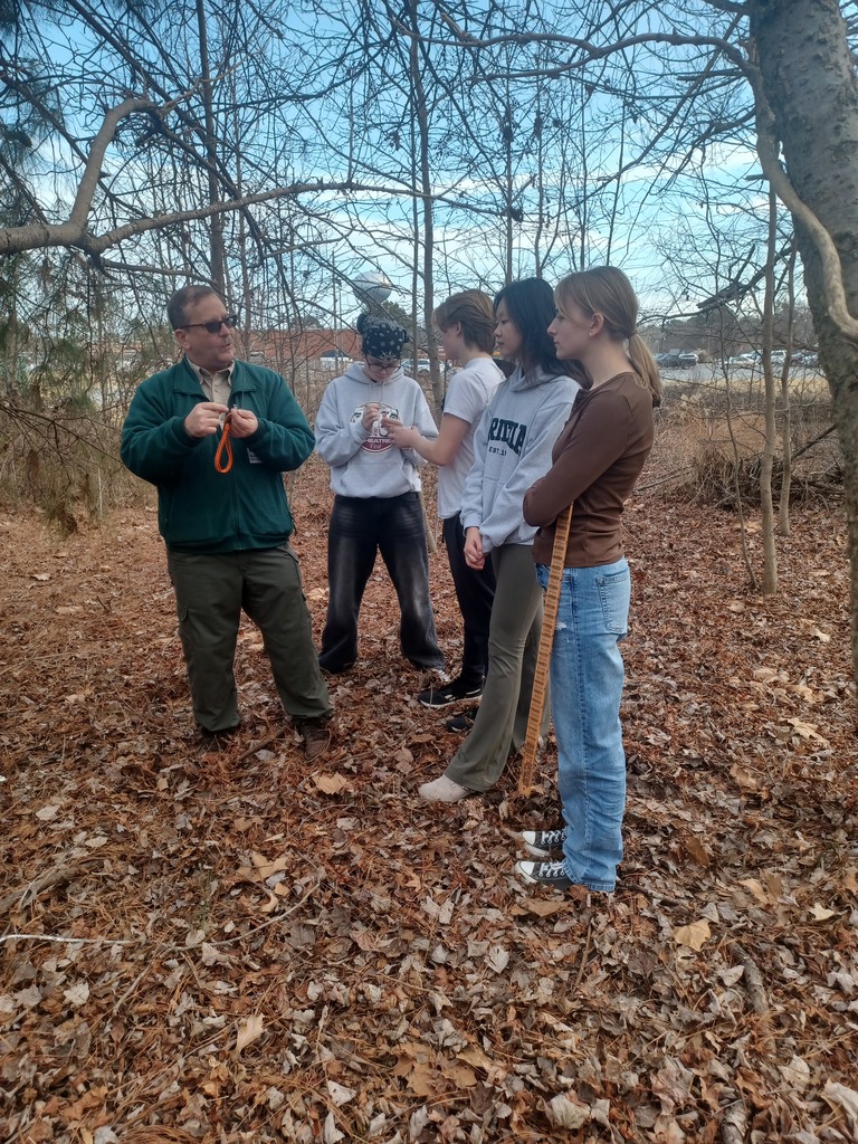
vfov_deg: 69.4
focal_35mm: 25
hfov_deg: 54.9
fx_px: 826
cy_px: 572
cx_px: 429
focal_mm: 4.6
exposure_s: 1/100
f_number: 1.8
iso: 40
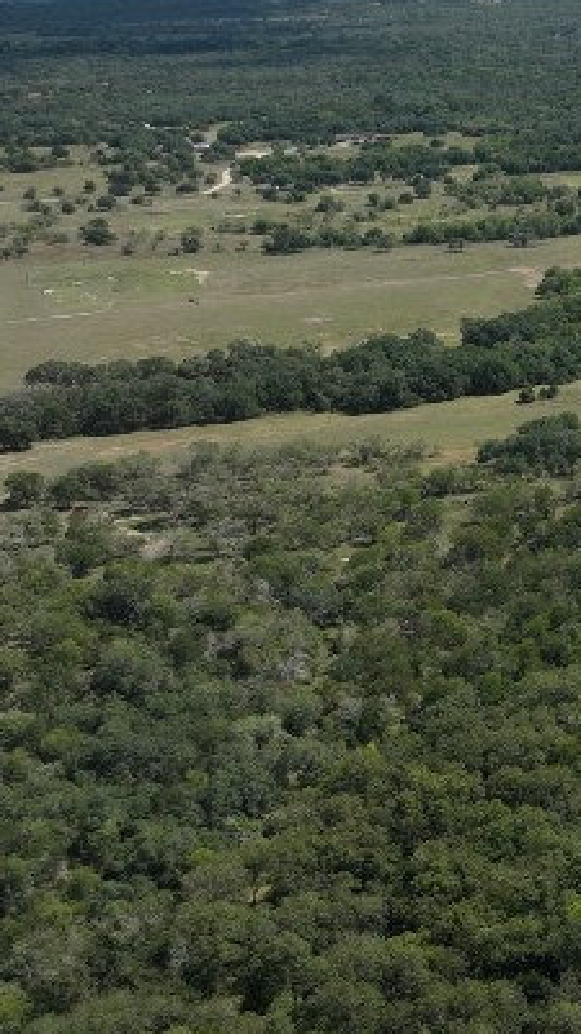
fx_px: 1835
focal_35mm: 67
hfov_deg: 15.2
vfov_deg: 31.3
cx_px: 1091
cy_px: 638
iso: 130
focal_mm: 12.29
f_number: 2.8
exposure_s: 1/4000
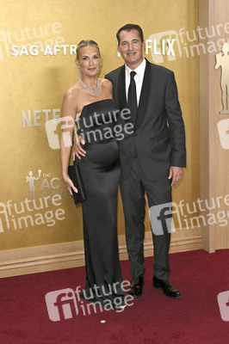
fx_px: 459
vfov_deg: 41.1
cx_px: 114
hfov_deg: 28.0
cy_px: 172
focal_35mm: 48
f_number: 6.3
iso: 2500
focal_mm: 48
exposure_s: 1/320
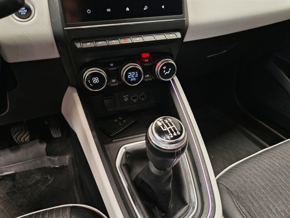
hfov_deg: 73.9
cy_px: 109
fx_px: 193
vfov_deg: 58.9
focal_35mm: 23
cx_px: 145
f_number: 1.6
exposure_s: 1/50
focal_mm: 5.4
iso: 320
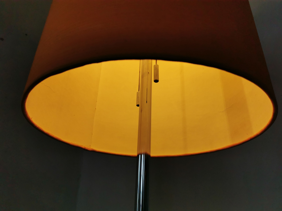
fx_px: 220
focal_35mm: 27
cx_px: 141
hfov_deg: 65.3
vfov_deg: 51.4
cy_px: 106
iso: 50
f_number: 1.6
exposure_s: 1/664
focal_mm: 5.56
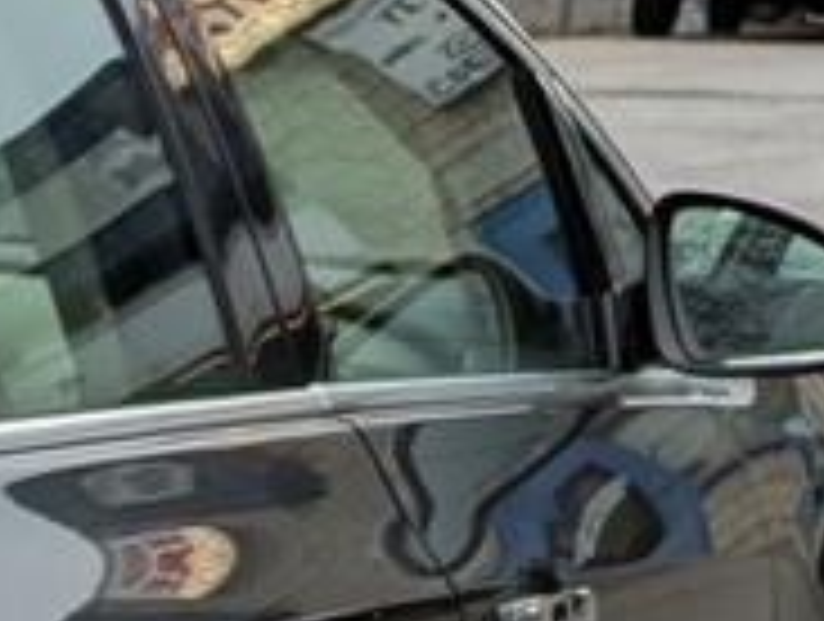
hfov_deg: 9.9
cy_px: 1062
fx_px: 3983
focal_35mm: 167
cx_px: -1331
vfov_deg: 8.6
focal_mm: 6.81
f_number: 1.85
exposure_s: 1/103
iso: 45
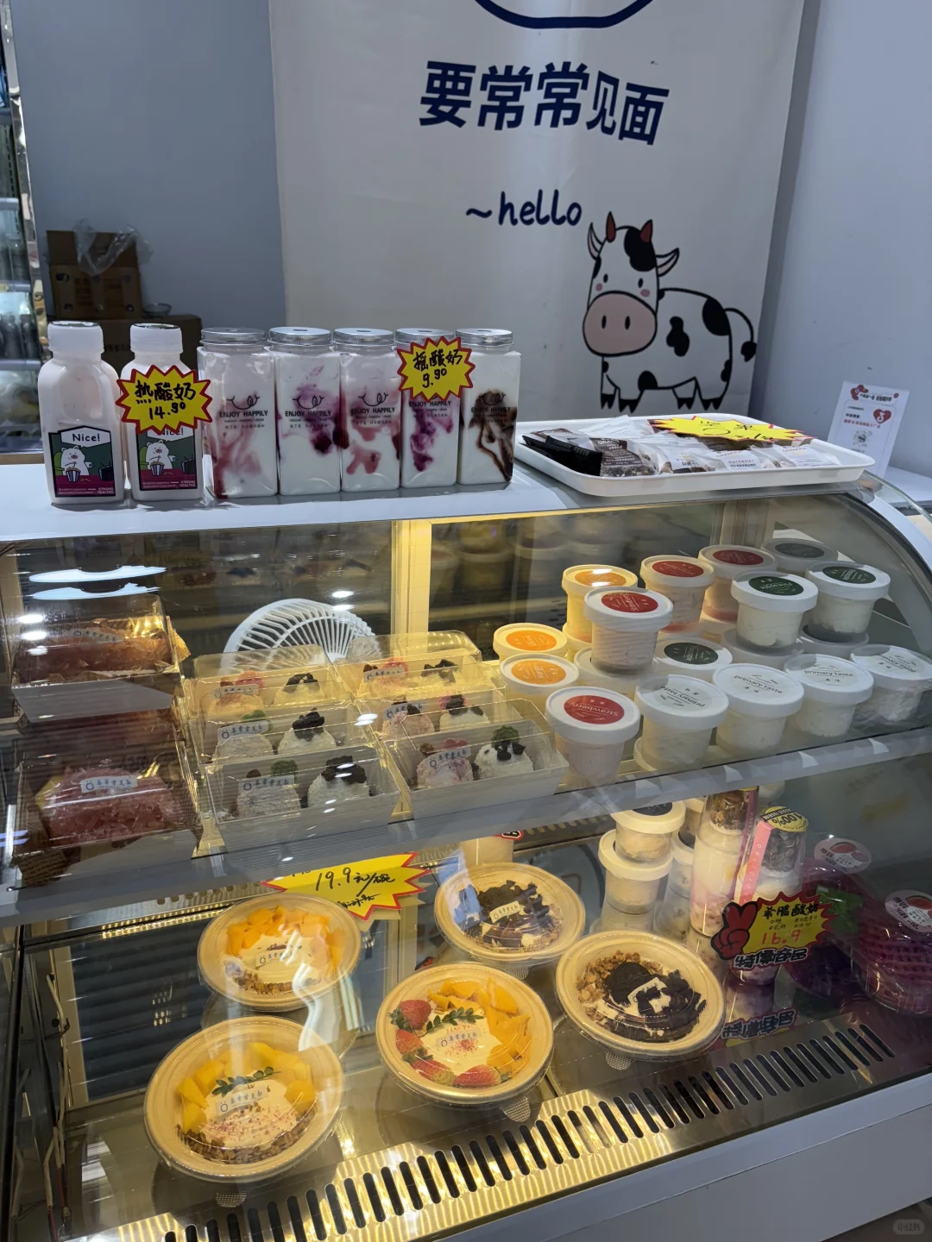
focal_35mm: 26
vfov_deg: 67.3
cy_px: 621
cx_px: 466
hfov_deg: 53.1
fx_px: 933
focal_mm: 5.96
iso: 40
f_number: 1.6
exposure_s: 1/155
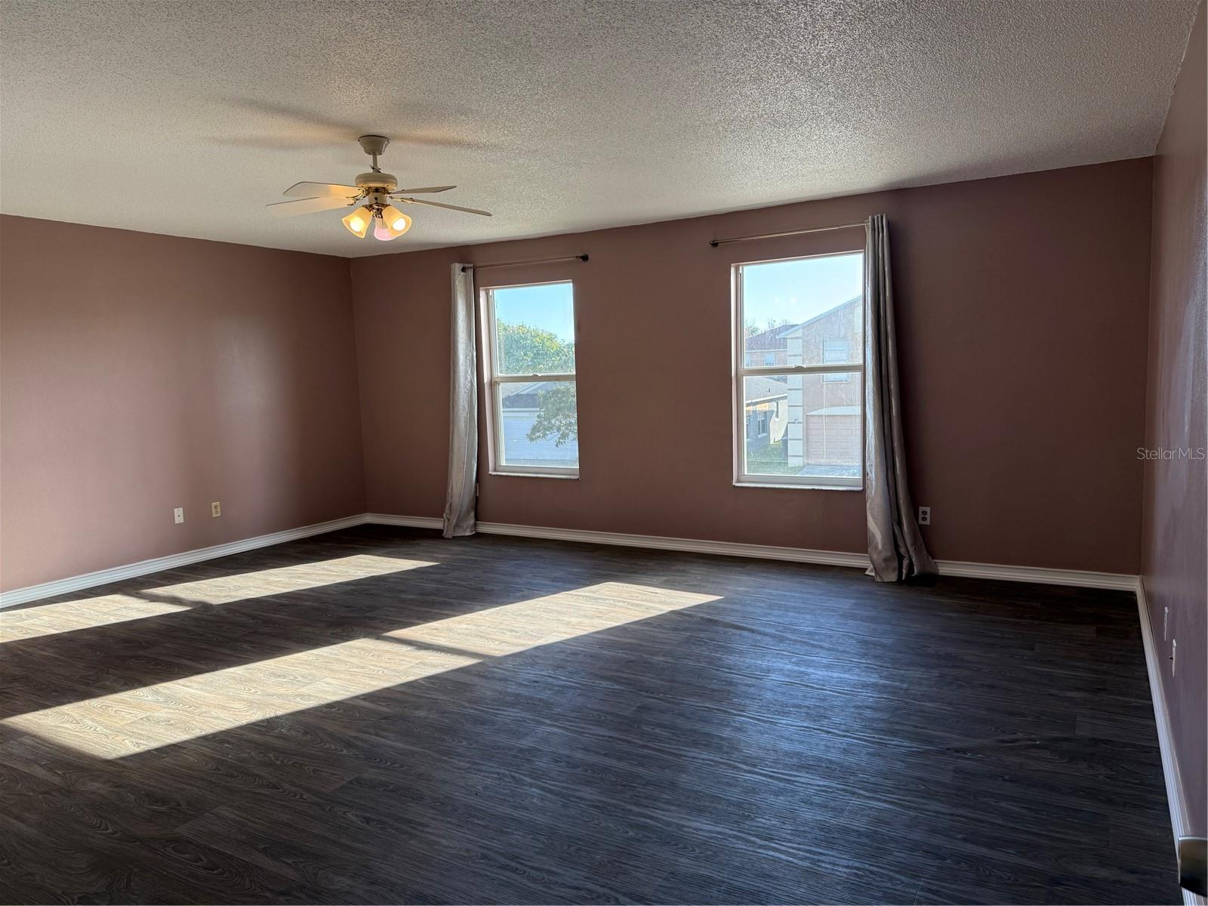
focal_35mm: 24
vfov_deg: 56.8
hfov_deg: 71.6
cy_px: 453
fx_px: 838
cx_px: 604
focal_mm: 6.76
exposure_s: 1/341
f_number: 1.78
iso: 100
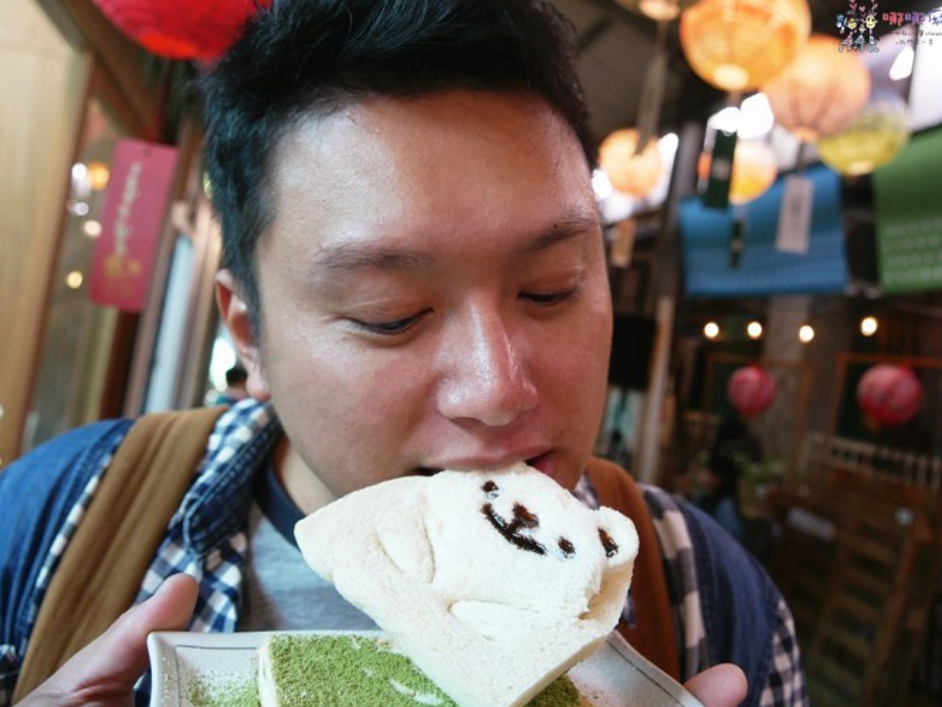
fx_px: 871
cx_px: 472
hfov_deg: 56.8
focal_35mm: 32
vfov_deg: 44.2
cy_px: 347
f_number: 3.6
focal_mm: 15
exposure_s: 1/30
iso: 250
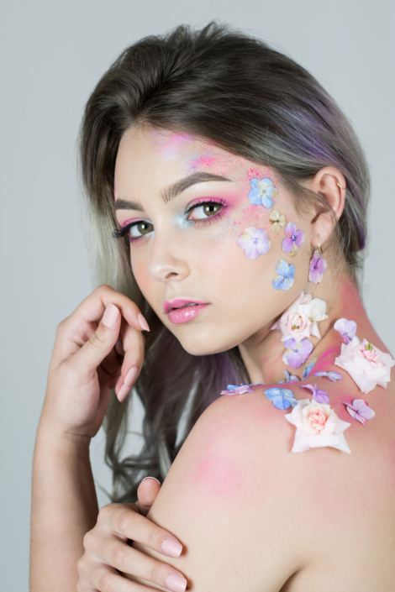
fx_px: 1234
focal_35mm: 75
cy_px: 296
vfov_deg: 27.0
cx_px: 198
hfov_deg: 18.2
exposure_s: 1/60
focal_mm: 50
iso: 400
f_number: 3.5
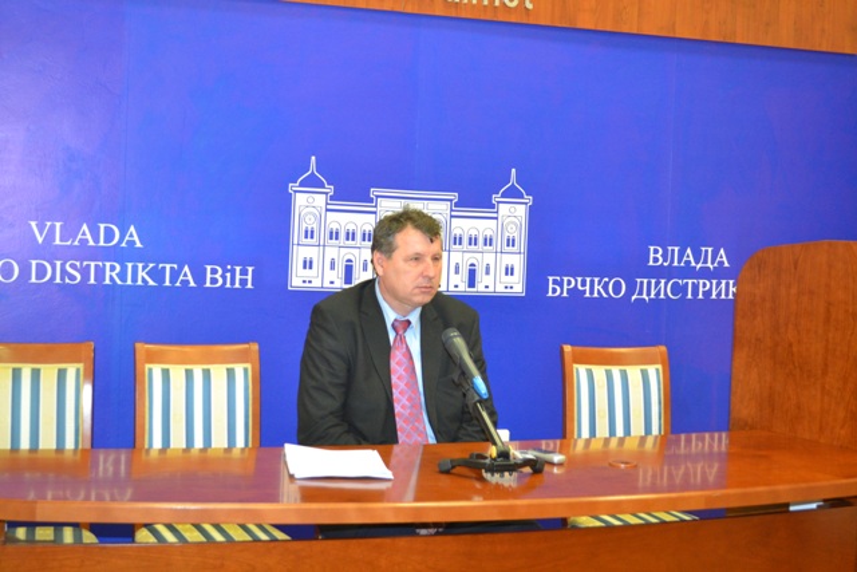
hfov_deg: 36.9
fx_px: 1286
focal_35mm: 54
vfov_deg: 25.1
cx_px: 428
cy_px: 286
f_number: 5
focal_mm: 36
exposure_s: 1/60
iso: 1800
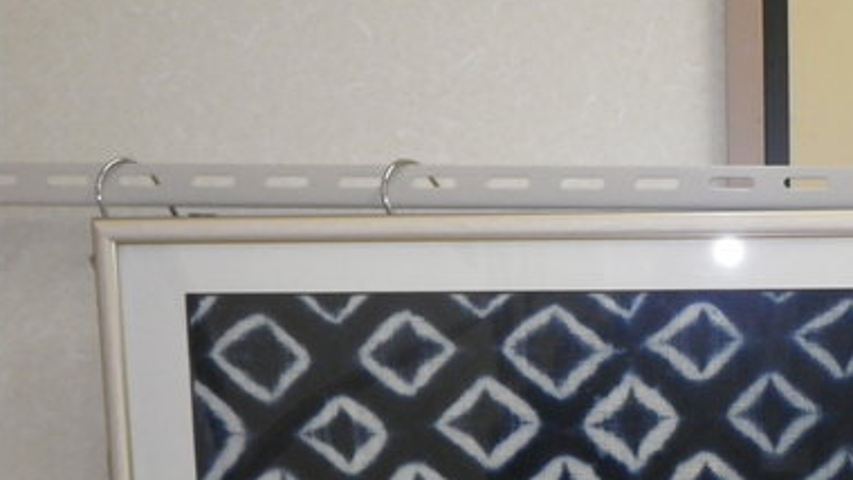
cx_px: 712
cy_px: 505
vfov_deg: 15.4
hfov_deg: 26.9
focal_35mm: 77
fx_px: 1742
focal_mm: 7.5
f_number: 4.2
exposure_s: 1/50
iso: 400
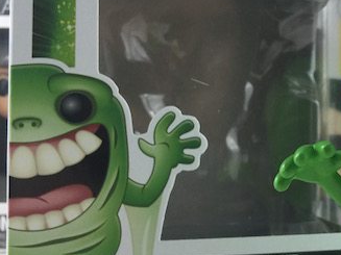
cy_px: 127
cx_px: 333
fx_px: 640
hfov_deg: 28.2
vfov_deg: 22.6
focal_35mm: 65
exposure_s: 1/15
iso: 40
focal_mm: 4.15
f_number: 2.2
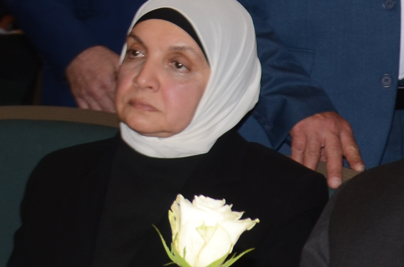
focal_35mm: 173
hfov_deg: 10.4
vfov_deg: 7.9
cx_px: 958
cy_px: 81
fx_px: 1938
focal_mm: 24
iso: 200
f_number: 4.5
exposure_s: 1/250
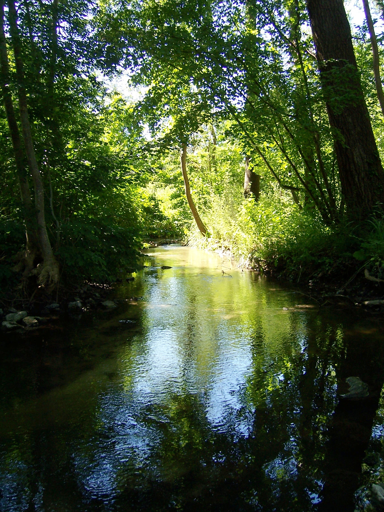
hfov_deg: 39.7
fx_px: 532
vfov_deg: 51.4
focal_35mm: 36
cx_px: 192
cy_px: 256
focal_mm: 6
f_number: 3
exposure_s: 1/125
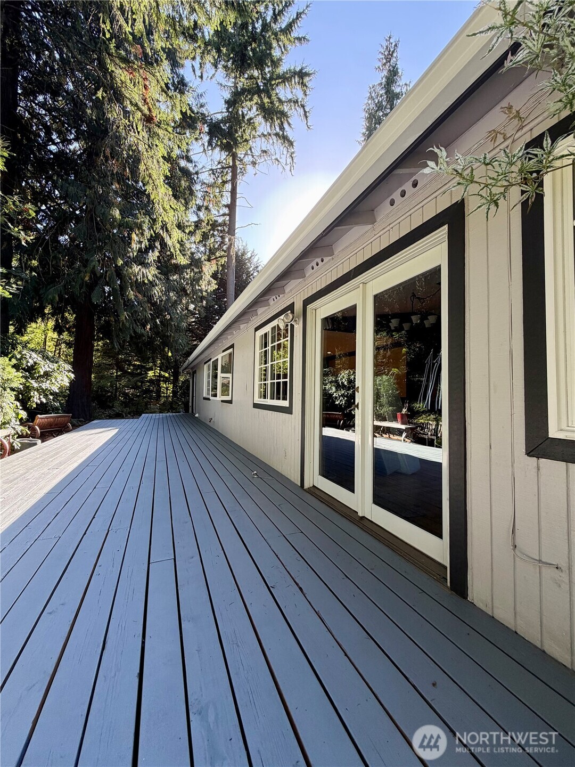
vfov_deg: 102.1
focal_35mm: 14
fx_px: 310
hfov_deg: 85.7
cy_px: 384
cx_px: 288
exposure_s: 1/121
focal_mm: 2.22
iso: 64
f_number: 2.2
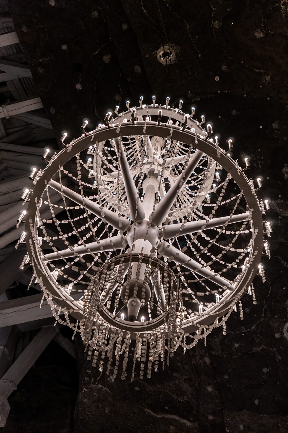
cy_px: 216
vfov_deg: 36.7
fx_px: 651
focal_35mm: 54
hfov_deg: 24.9
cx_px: 143
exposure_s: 1/125
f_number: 2.8
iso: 1000
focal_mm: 35.5
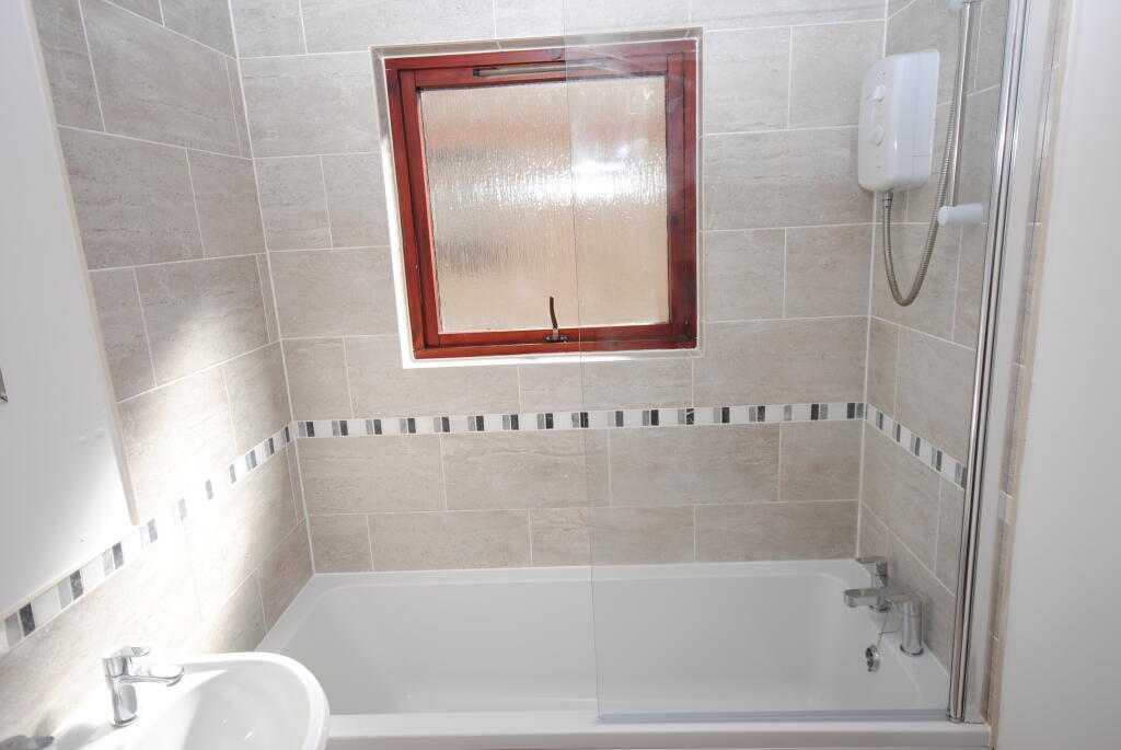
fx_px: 655
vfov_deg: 59.6
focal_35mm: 21
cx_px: 560
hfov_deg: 81.1
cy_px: 375
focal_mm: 14
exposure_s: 1/125
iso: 110
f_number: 5.6
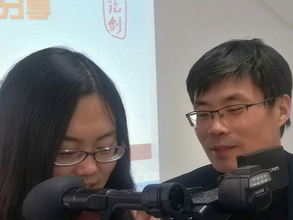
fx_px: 635
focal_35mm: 75
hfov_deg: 26.0
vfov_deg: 19.5
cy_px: 155
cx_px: 128
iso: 100
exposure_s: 1/33.3
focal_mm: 4.04
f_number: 2
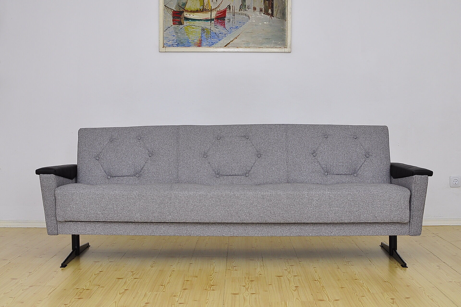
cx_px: 230
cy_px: 154
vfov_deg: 25.8
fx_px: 672
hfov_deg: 37.9
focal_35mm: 52
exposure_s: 1/160
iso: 400
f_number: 5.6
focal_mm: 35
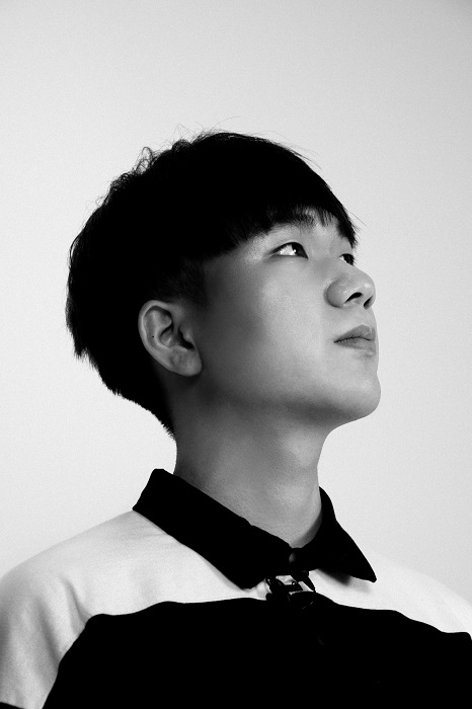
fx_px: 1476
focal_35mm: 75
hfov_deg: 18.2
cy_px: 354
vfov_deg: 27.0
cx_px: 236
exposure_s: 1/125
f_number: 8
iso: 800
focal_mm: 75
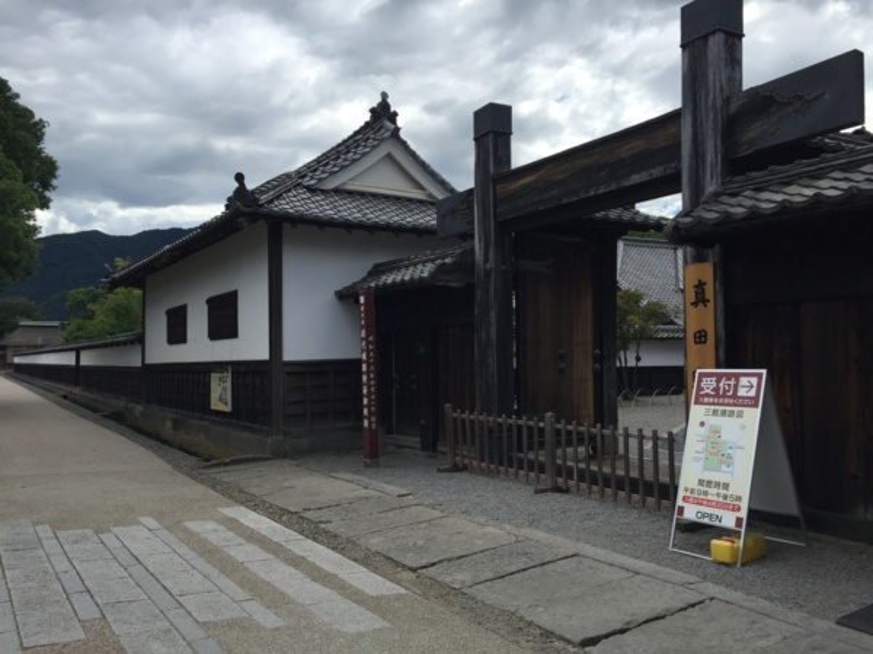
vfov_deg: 48.2
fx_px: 731
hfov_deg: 61.7
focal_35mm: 29
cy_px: 327
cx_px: 436
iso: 32
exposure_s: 1/2475
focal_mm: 4.15
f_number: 2.2
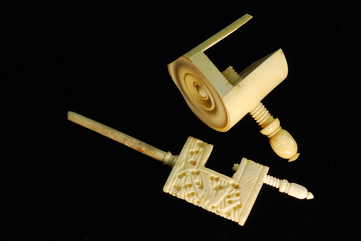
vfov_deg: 8.7
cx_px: 180
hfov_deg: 13.0
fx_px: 1581
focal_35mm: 158
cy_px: 120
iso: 100
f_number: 18
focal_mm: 105
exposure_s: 1
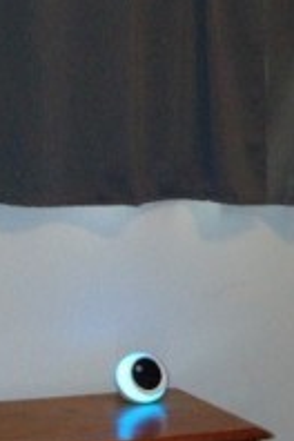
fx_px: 1237
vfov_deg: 19.3
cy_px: 490
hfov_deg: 12.8
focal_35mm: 101
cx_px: 441
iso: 200
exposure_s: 1/30
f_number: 3
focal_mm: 4.5
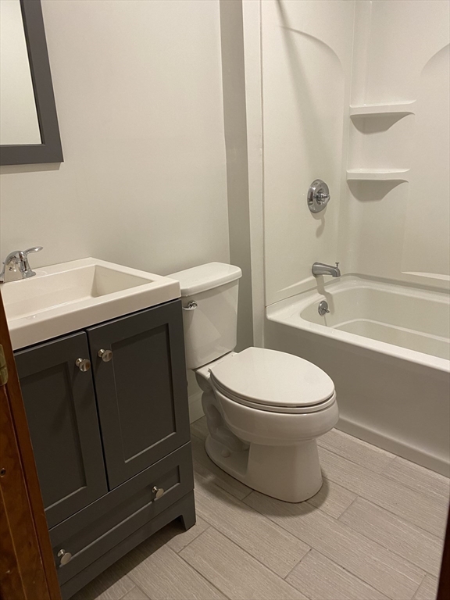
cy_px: 300
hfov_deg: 53.1
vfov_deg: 67.3
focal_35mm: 26
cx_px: 225
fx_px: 451
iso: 160
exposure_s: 1/60
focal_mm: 4.25
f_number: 1.8
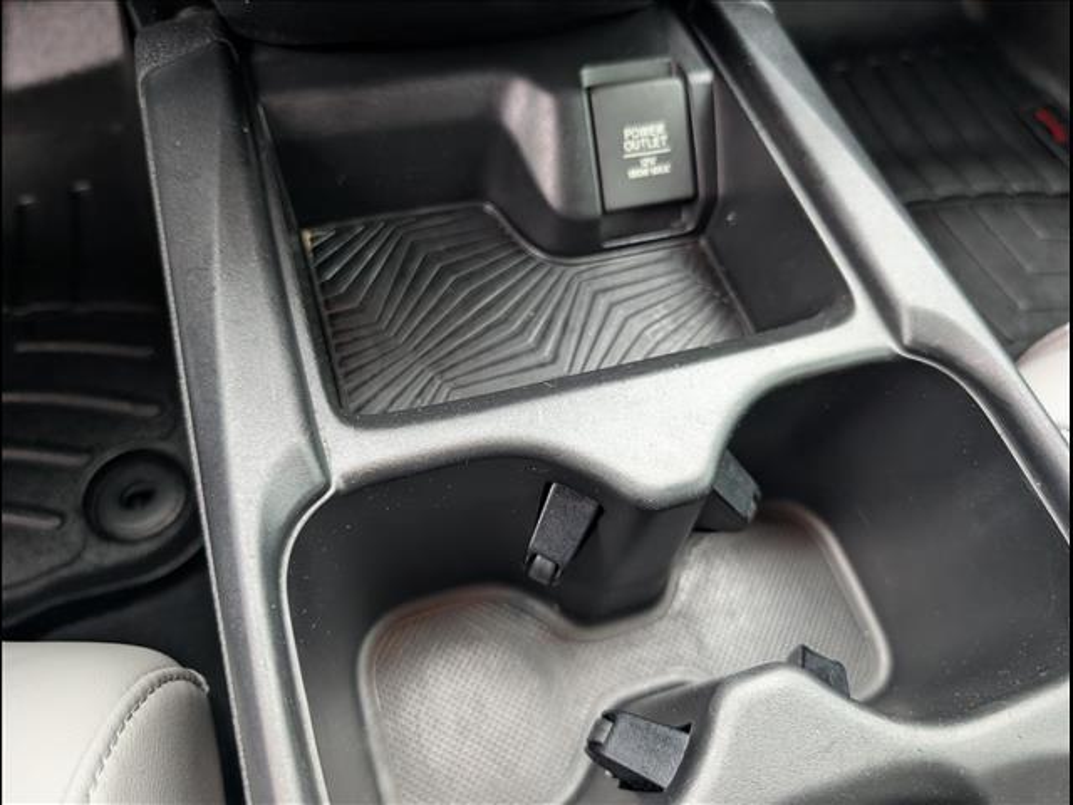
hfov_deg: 71.6
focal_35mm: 24
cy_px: 402
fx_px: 744
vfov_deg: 56.8
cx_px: 536
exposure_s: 1/256
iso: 1205
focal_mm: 6.9
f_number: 1.68
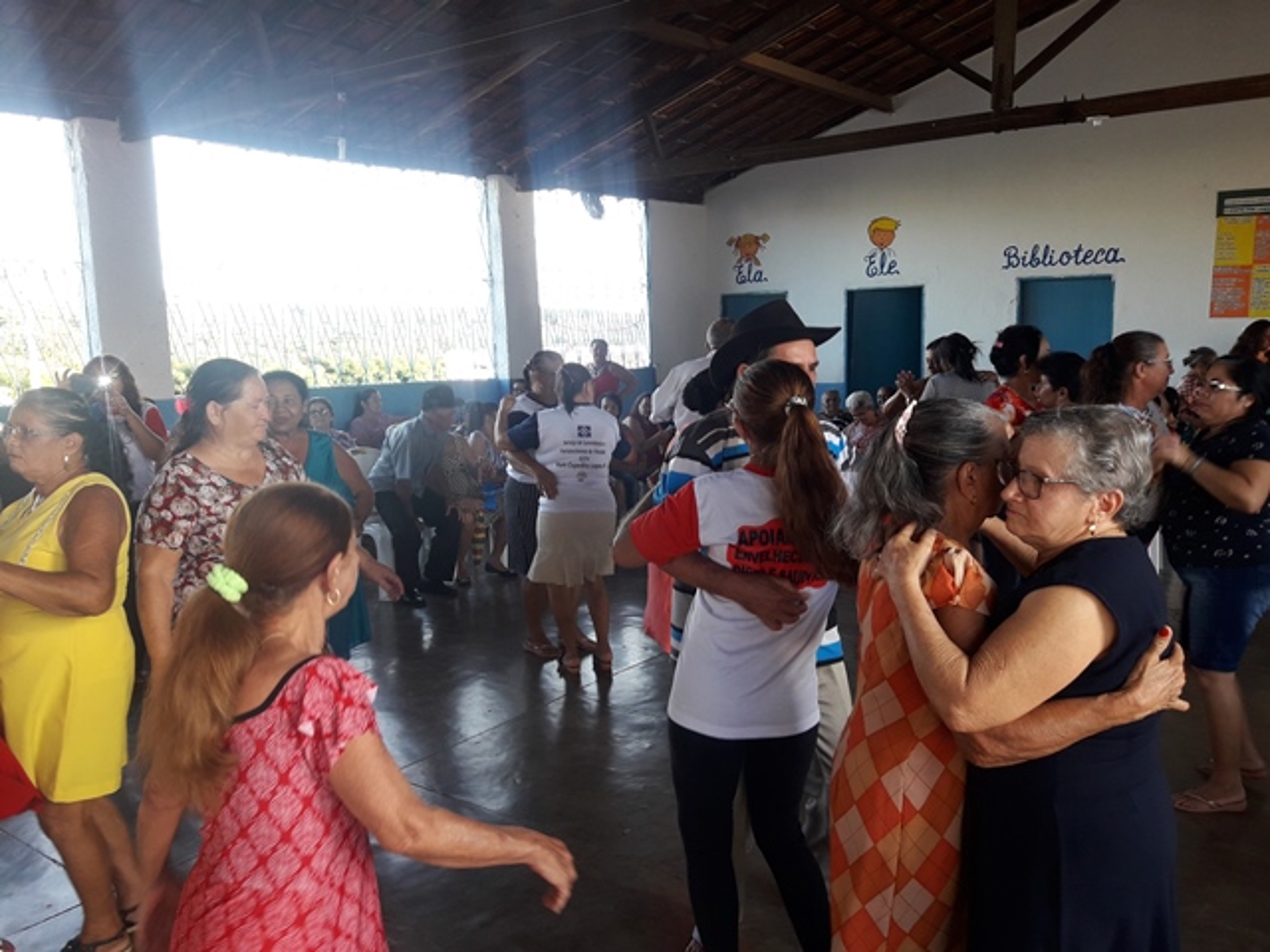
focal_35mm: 28
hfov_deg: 63.4
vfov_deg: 49.7
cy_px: 476
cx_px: 635
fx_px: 1027
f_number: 1.9
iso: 50
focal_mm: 3.7
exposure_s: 1/60
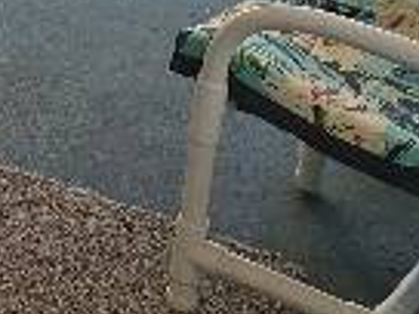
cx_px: -376
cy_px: -371
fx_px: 1743
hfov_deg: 12.3
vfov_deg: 9.4
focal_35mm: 144
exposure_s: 1/180
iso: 40
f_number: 1.7
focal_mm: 6.3
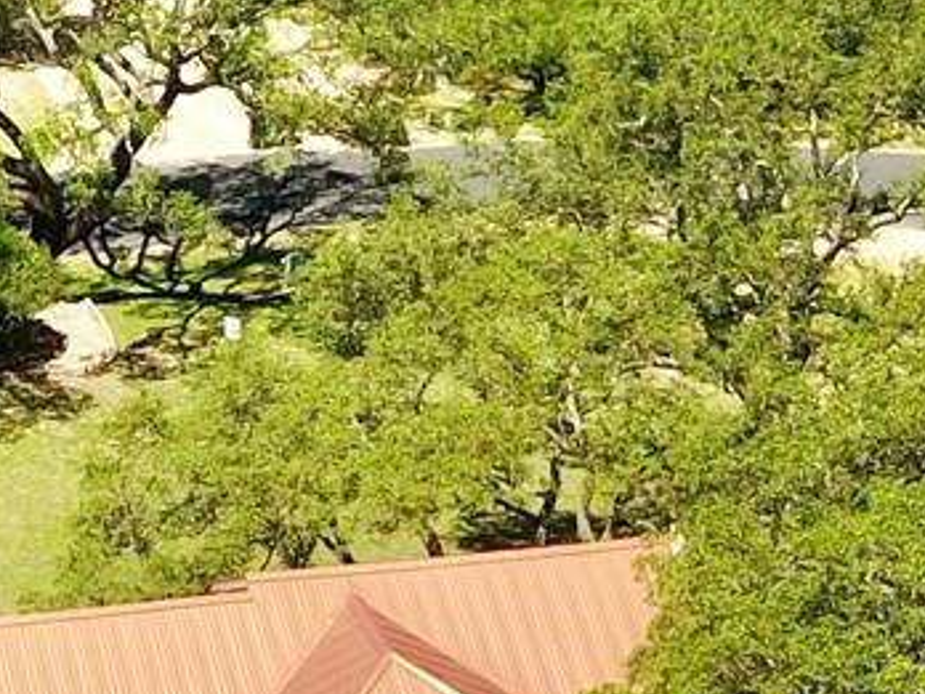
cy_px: 96
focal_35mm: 153
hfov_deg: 12.7
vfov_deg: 9.7
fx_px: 4088
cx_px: -8
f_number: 2.2
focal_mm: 4.73
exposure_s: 1/100
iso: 119
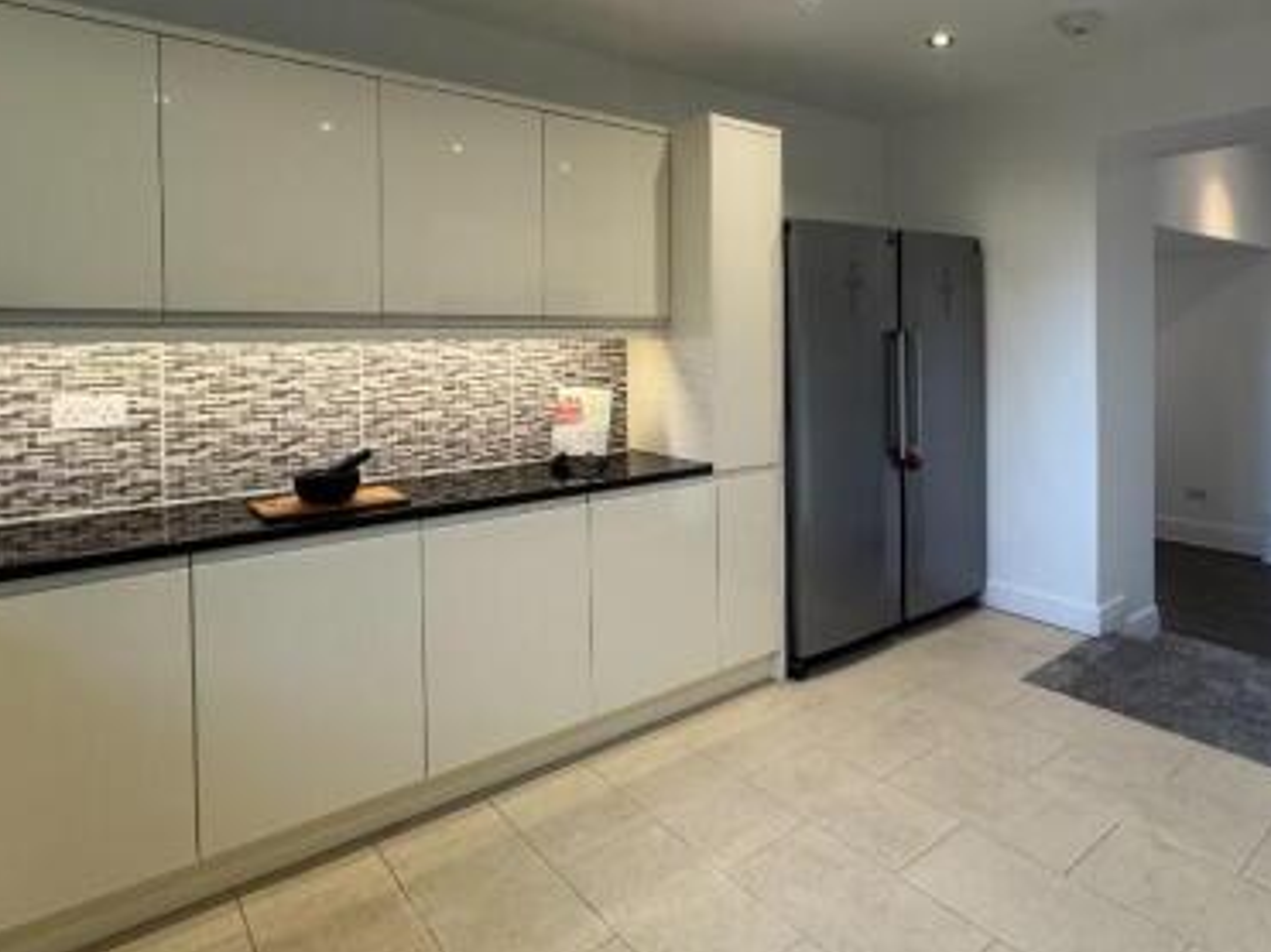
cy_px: 358
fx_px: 808
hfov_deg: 74.9
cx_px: 807
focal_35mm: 22
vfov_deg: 60.3
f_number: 2.2
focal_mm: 2.22
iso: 160
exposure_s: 1/100
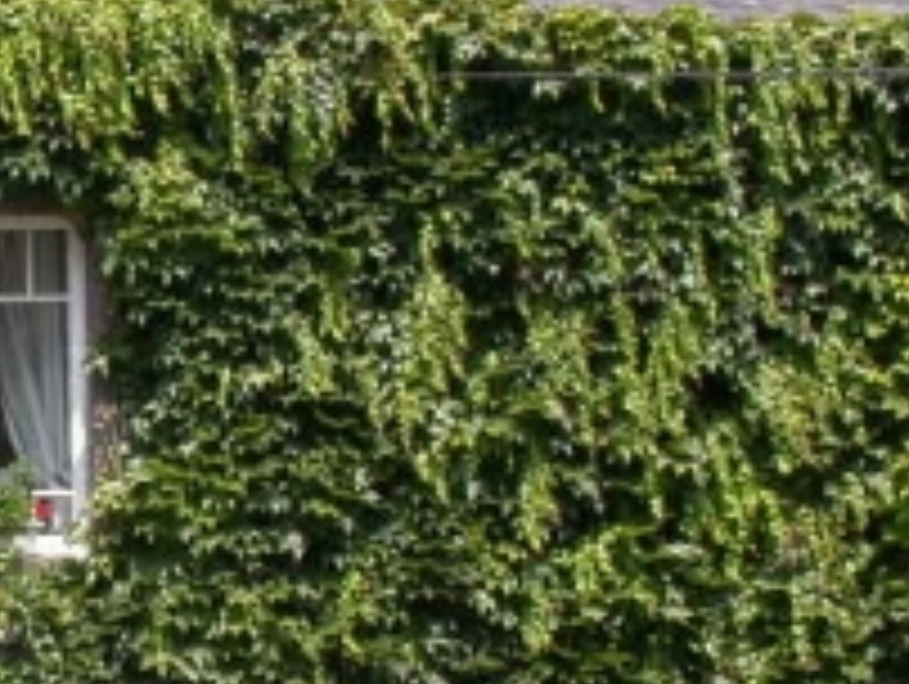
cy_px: 356
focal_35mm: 128
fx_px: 3365
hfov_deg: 14.6
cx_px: -346
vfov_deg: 11.6
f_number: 6.7
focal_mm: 7.85
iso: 100
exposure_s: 1/250
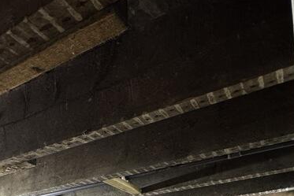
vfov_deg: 25.3
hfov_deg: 46.8
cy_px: 294
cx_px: 75
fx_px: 327
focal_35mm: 40
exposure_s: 1/50
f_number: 2.2
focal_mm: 2.22
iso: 200
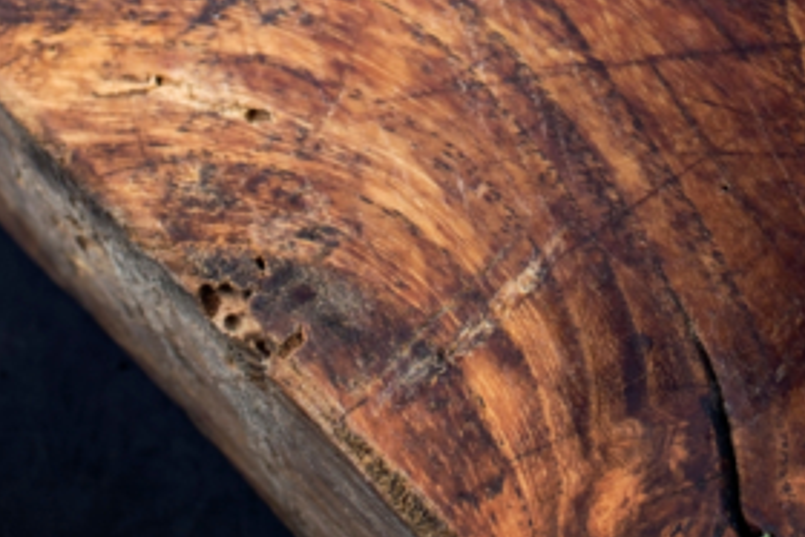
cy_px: -559
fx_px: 5750
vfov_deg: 5.2
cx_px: 1164
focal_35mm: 257
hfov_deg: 7.9
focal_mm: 50
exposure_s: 1/200
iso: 100
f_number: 8
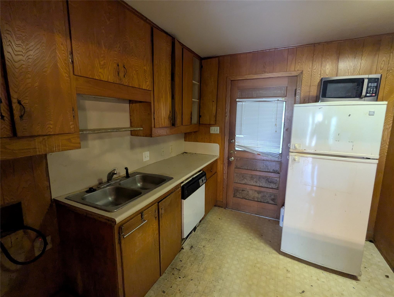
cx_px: 197
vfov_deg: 78.2
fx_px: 182
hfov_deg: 94.4
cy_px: 148
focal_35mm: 16
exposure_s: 1/24
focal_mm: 2.35
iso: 502
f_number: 2.2
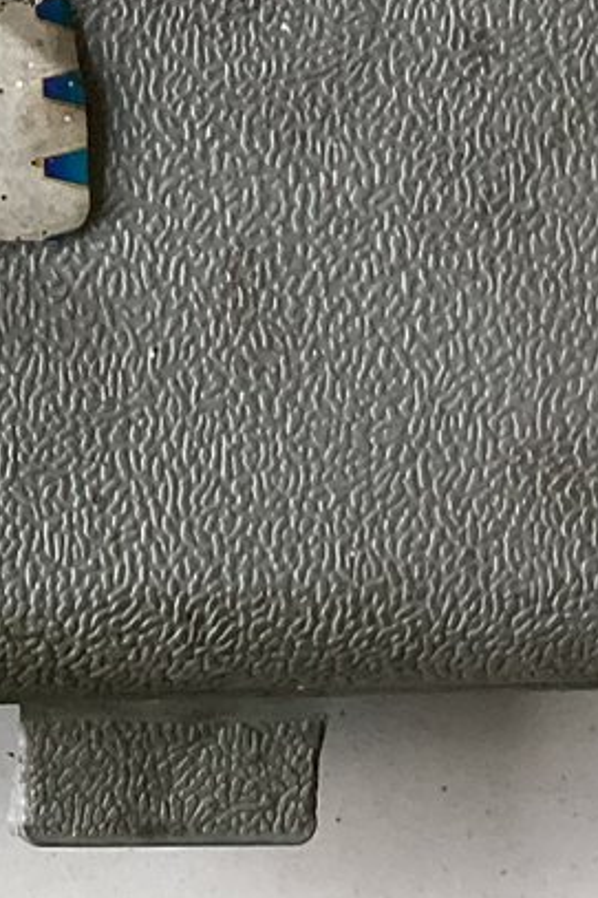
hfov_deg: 10.0
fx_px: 2992
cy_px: -224
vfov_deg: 16.3
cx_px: -846
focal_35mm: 120
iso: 64
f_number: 2.4
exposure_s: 1/120
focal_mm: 3.3
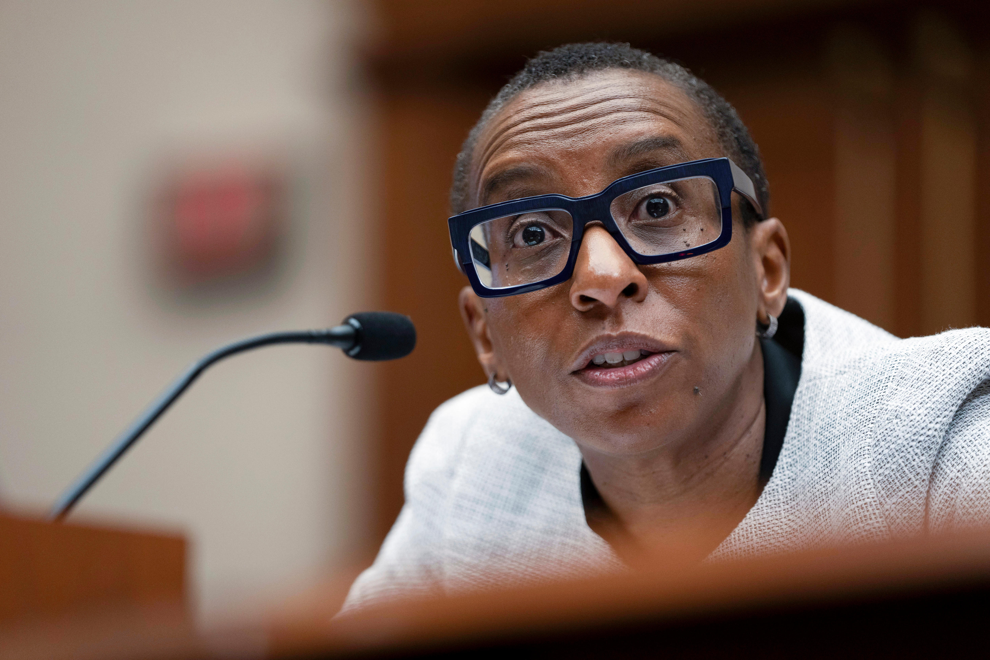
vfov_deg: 7.7
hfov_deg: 11.5
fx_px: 4922
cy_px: 330
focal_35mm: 179
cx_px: 495
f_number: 2.8
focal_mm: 179
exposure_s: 1/500
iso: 1600
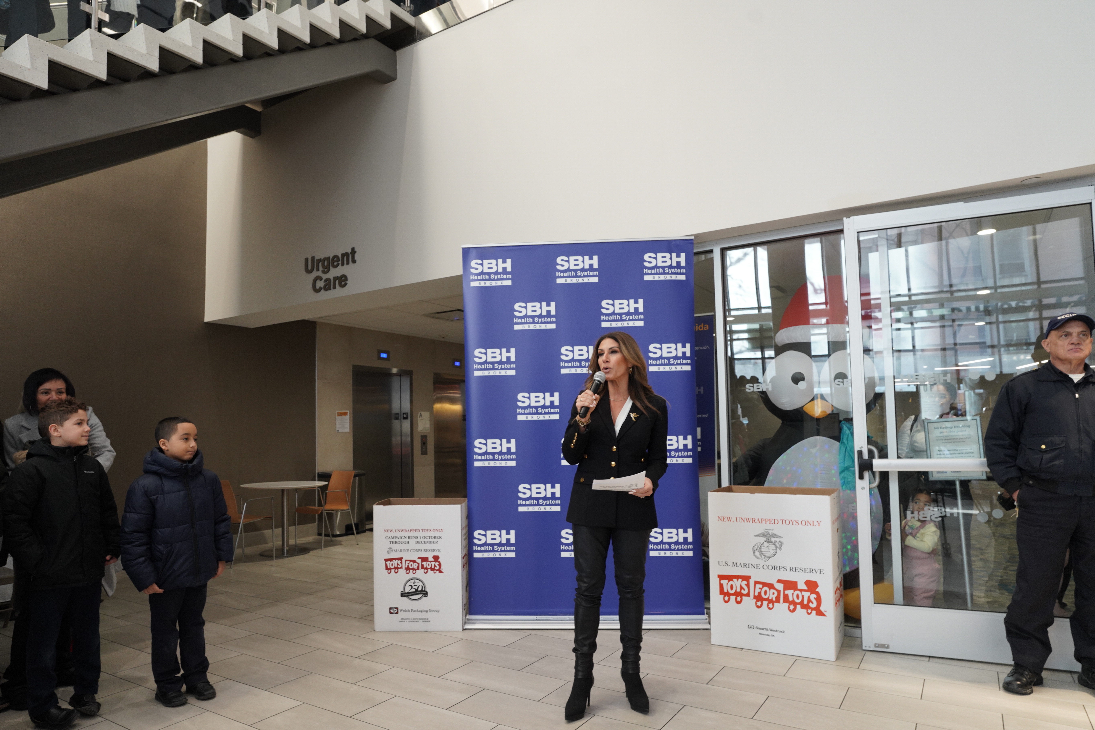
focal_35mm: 23
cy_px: 397
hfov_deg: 76.0
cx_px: 509
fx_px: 700
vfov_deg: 55.0
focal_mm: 20
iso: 640
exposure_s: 1/30
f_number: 6.3
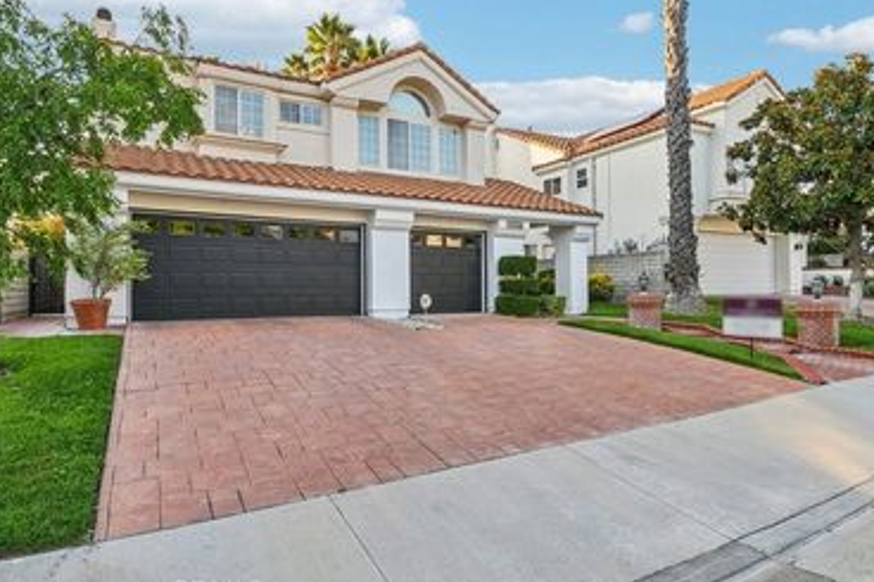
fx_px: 461
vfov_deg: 63.5
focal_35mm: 19
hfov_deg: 86.6
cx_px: 392
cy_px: 214
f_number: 20
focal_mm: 14
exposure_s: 1/13
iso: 250
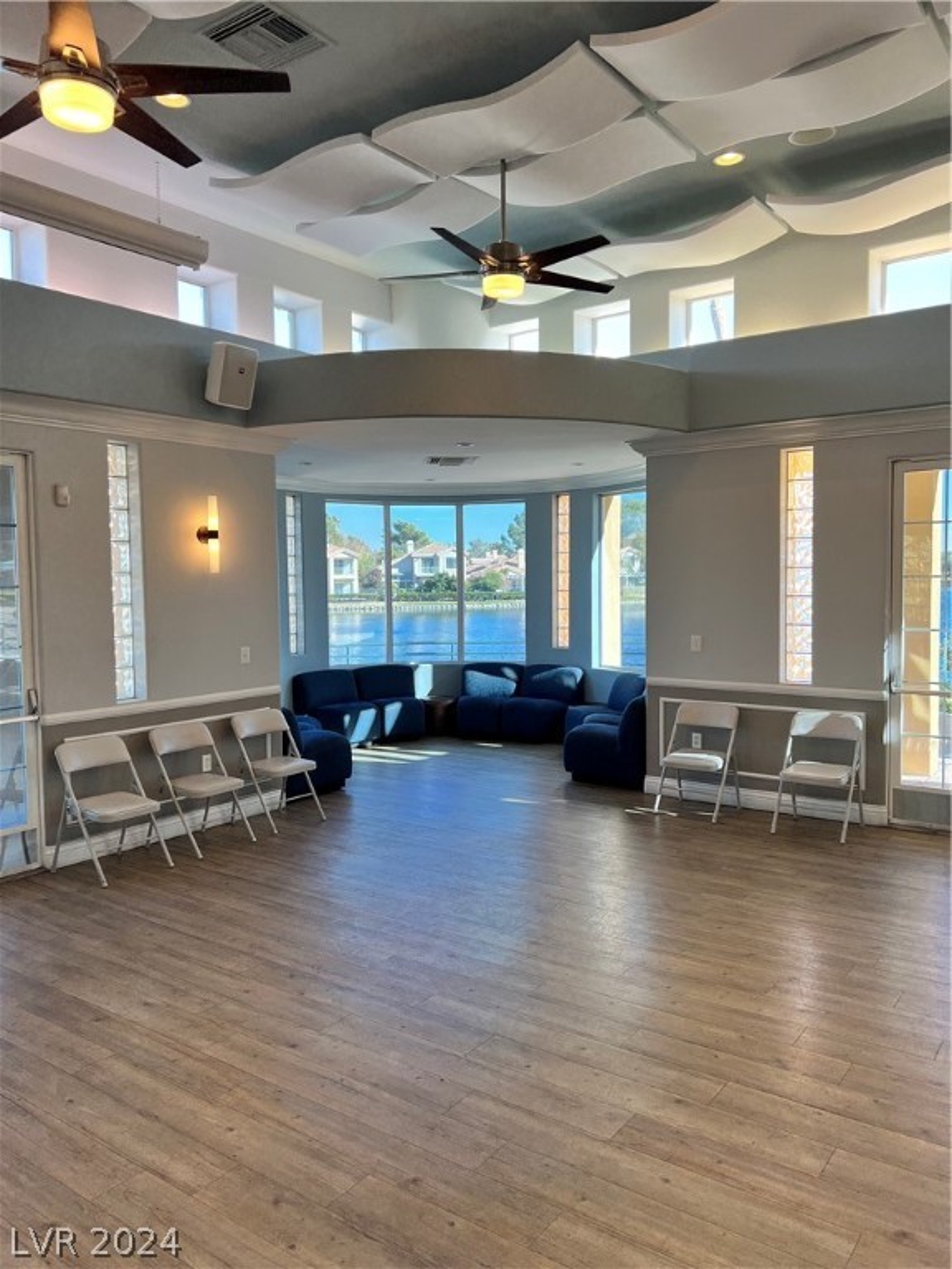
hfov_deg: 53.1
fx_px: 953
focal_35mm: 26
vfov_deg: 67.3
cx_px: 476
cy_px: 634
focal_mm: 5.7
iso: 64
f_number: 1.5
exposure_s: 1/138
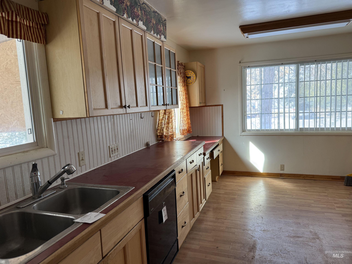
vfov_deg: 56.8
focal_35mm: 24
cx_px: 176
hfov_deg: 71.6
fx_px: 244
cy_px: 132
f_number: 1.78
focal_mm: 6.76
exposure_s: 1/121
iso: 100
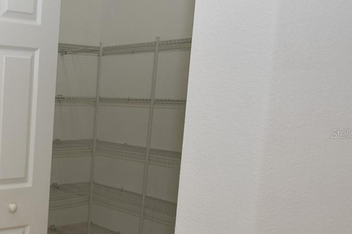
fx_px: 423
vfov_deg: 30.9
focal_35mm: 43
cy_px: 134
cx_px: -79
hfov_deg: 34.9
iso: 200
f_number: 4
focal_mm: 11
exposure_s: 1/60
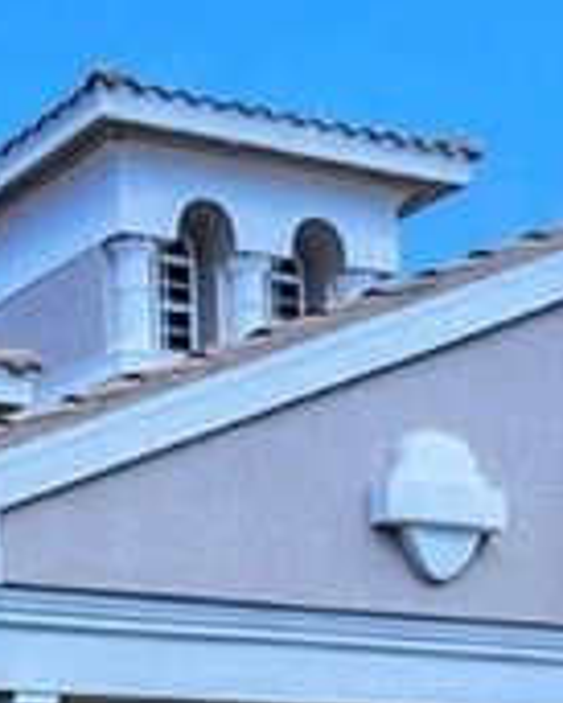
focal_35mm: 99
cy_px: 1194
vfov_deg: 16.7
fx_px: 2060
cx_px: 82
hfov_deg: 15.4
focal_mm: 5.1
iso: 200
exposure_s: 1/60
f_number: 1.6
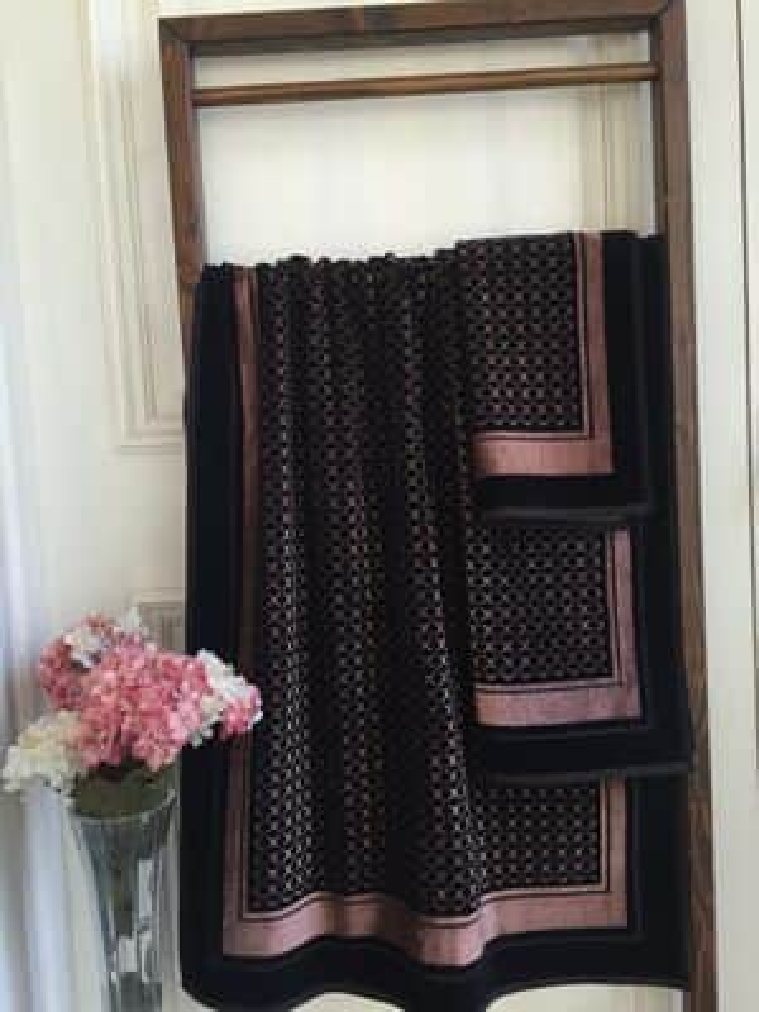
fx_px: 848
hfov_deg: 48.2
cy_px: 506
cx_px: 380
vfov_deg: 61.7
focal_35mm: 29
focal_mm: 4.15
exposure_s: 1/33
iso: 40
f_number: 2.2
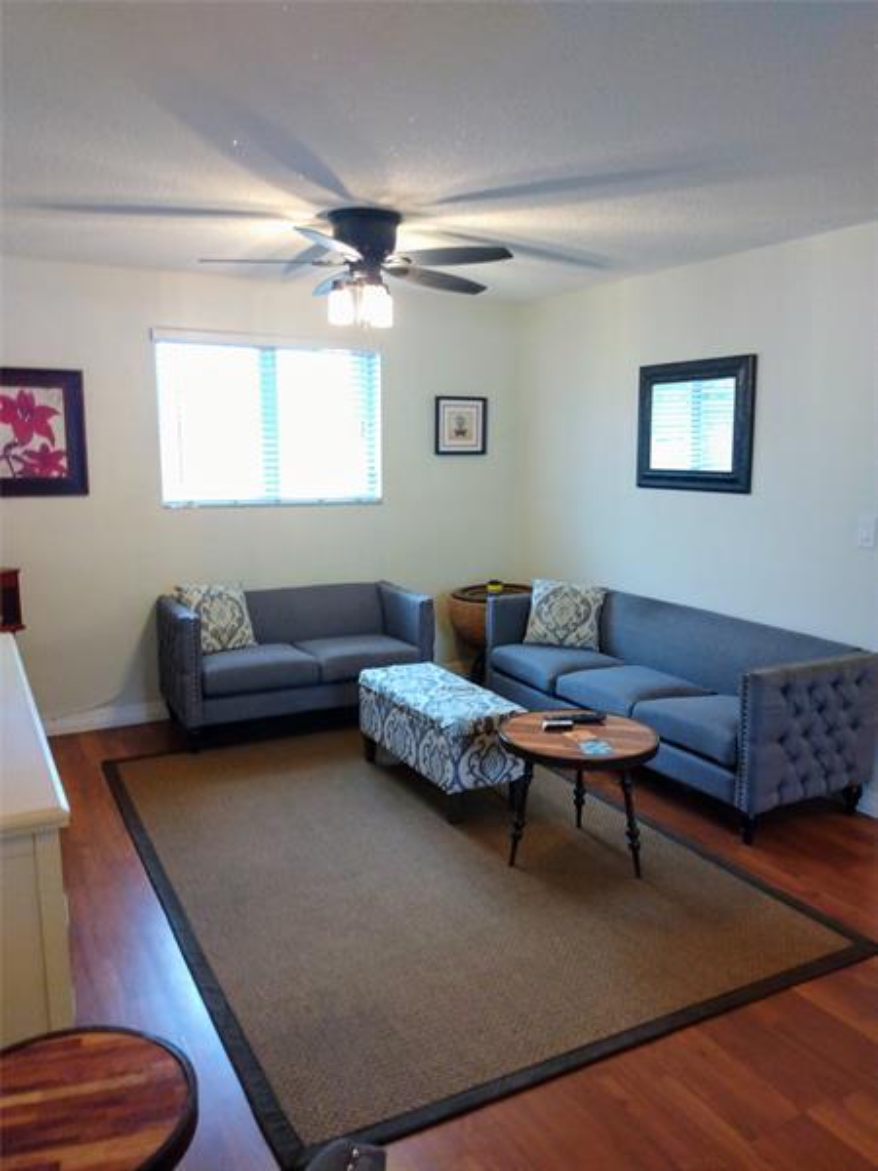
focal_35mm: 20
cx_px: 439
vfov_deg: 81.7
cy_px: 586
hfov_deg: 66.0
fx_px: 676
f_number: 2
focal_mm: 3.54
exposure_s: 1/30
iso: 322
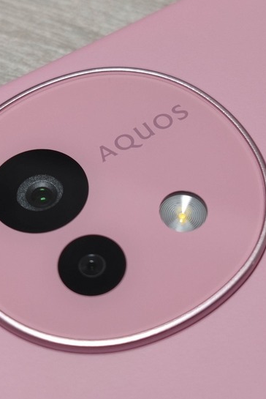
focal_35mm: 61
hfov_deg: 22.3
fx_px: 675
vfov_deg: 32.9
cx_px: 115
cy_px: 191
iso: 703
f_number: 1.75
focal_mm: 4.75
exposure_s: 1/60
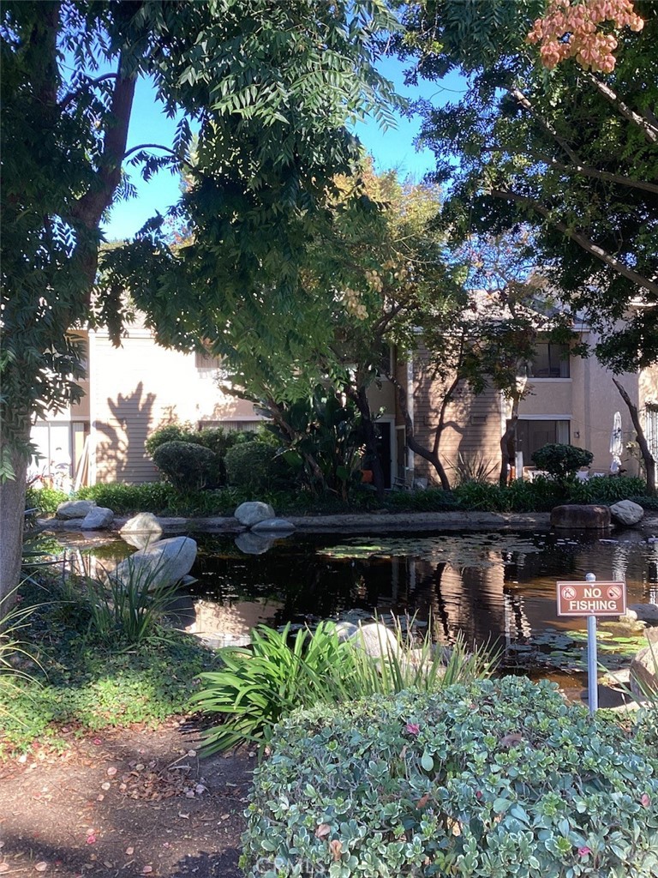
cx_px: 329
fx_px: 786
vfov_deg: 58.4
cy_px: 439
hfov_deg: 45.4
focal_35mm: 31
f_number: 2.4
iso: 50
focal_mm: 3.3
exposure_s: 1/120
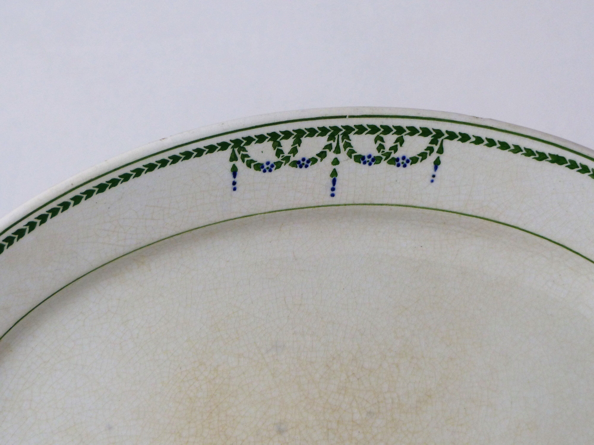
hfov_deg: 9.4
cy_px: 222
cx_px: 297
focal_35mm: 211
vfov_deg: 7.0
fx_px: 3621
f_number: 2.8
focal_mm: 34.5
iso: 160
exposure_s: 1/80
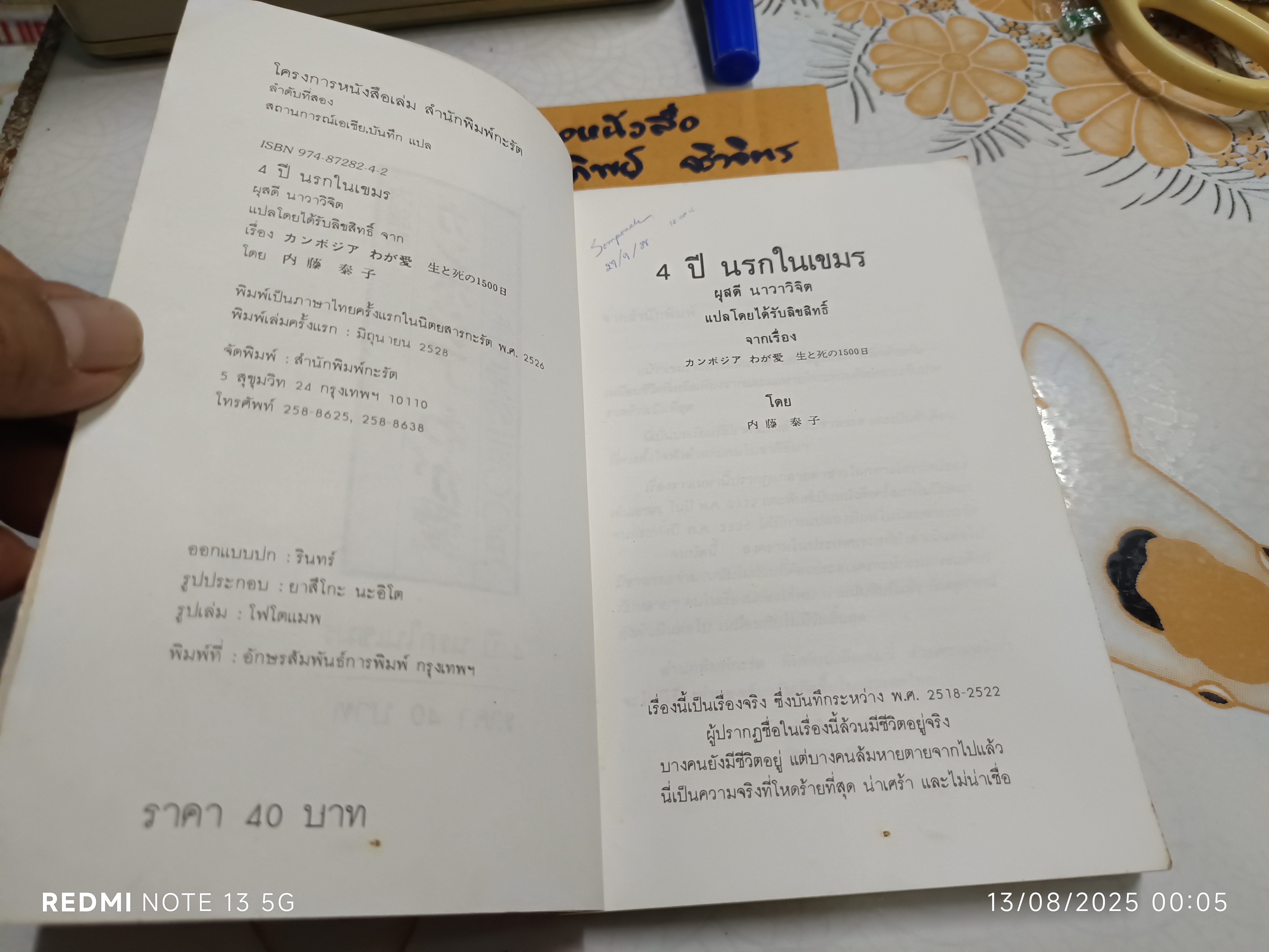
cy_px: 476
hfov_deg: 71.6
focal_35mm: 24
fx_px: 880
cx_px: 634
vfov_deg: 56.8
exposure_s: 1/50
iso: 1117
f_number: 1.7
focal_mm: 5.31
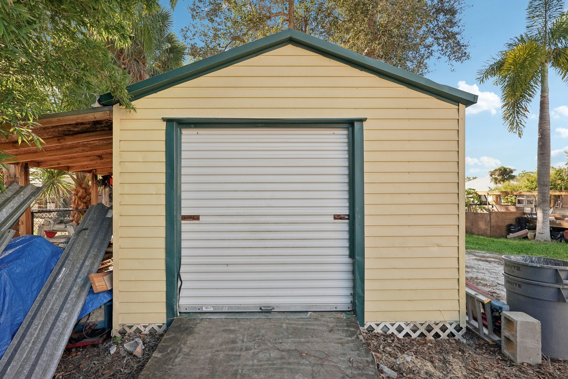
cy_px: 190
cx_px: 284
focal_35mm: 17
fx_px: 268
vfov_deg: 70.4
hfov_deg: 93.3
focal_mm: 17
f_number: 8
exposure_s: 1/250
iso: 400
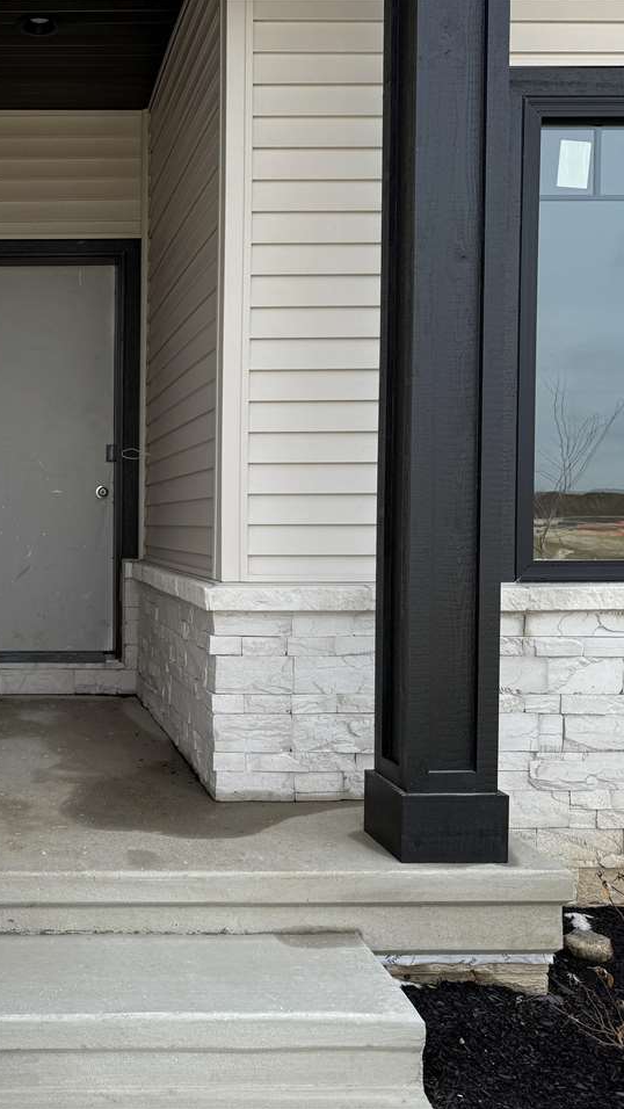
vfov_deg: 56.6
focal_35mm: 35
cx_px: 2
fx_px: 1029
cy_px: 554
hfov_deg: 31.3
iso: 80
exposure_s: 1/1727
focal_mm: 6.76
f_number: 1.78
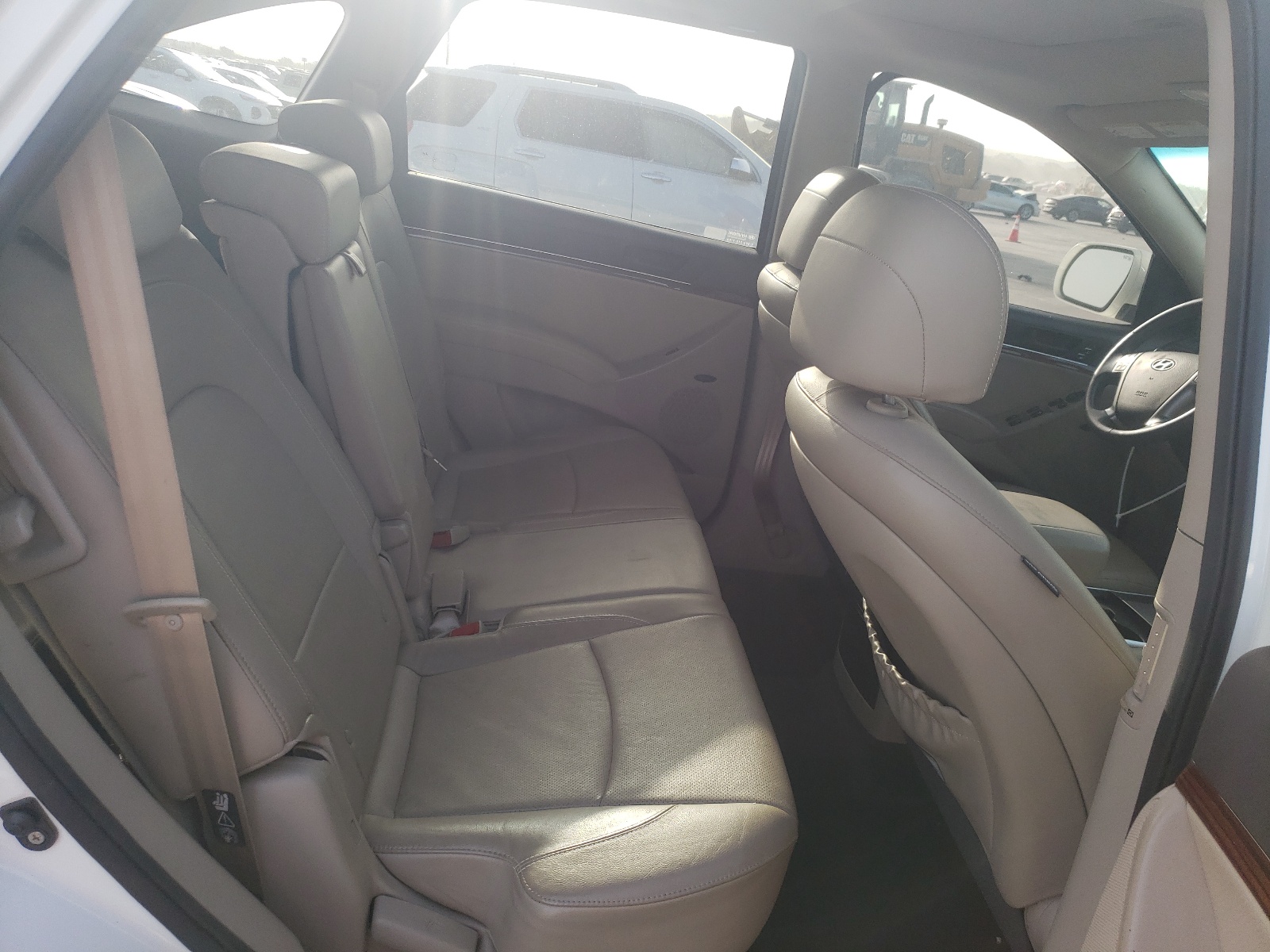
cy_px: 476
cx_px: 635
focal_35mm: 26
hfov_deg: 67.3
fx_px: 954
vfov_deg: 53.1
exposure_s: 1/500
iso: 50
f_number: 1.5
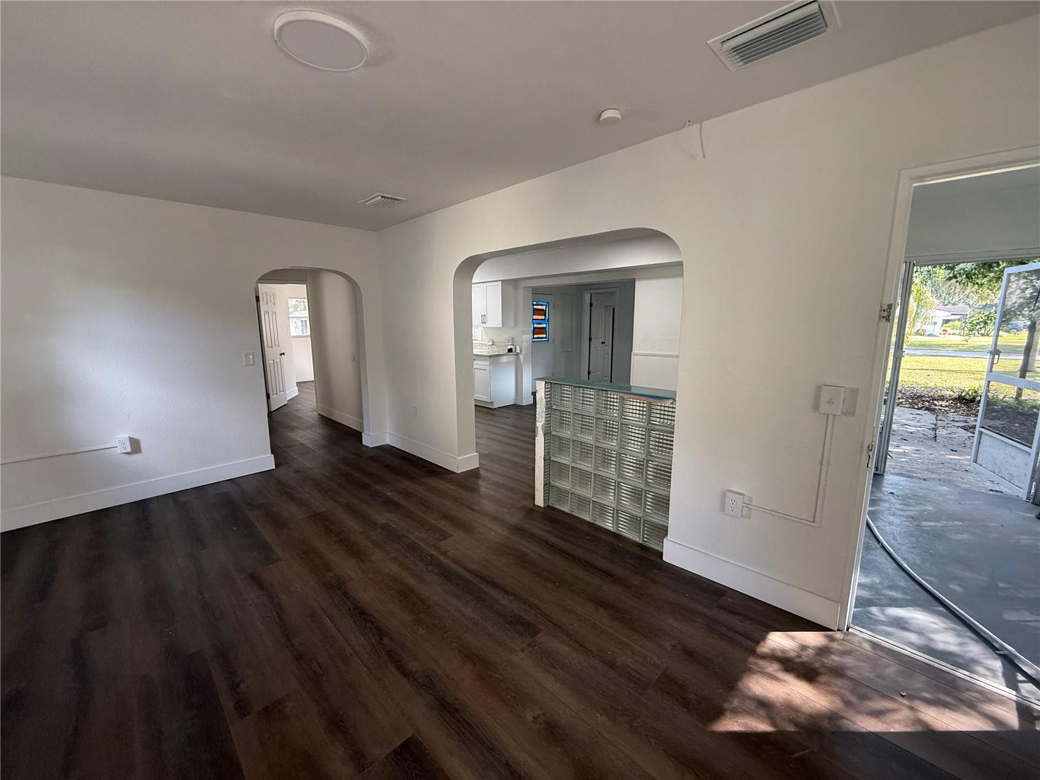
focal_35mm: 14
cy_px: 390
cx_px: 520
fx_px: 421
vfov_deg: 85.7
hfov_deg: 102.1
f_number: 2.2
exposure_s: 1/120
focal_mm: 2.22
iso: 250
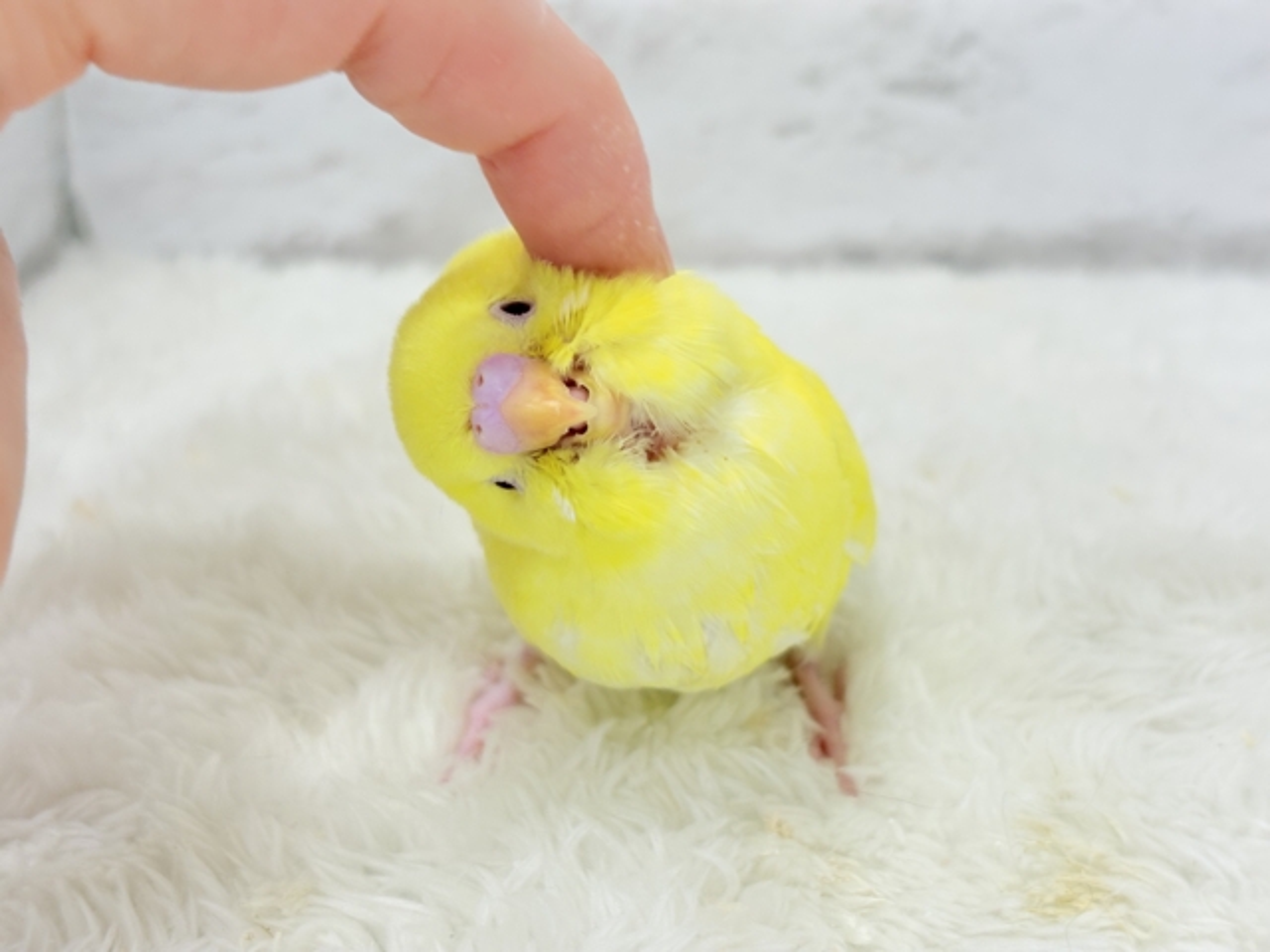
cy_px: 476
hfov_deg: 36.8
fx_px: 1908
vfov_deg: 28.0
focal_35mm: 52
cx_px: 635
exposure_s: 1/50
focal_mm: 5.96
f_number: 1.6
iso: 40
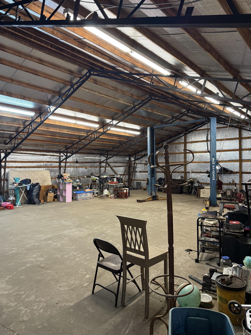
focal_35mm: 24
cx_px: 126
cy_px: 168
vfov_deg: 71.6
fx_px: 232
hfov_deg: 56.8
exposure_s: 1/60
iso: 320
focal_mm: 6.76
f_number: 1.78
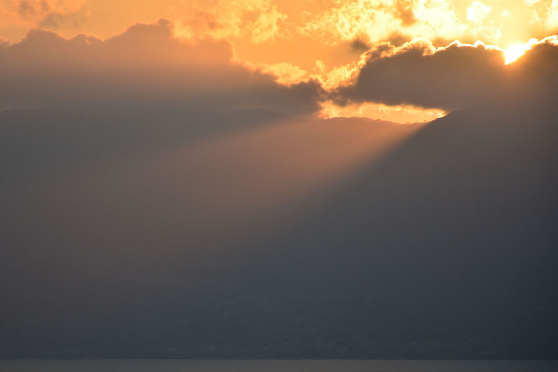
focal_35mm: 262
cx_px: 223
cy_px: 190
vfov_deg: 5.2
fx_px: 4060
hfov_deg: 7.9
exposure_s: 1/800
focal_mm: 140
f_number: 7.1
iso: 200
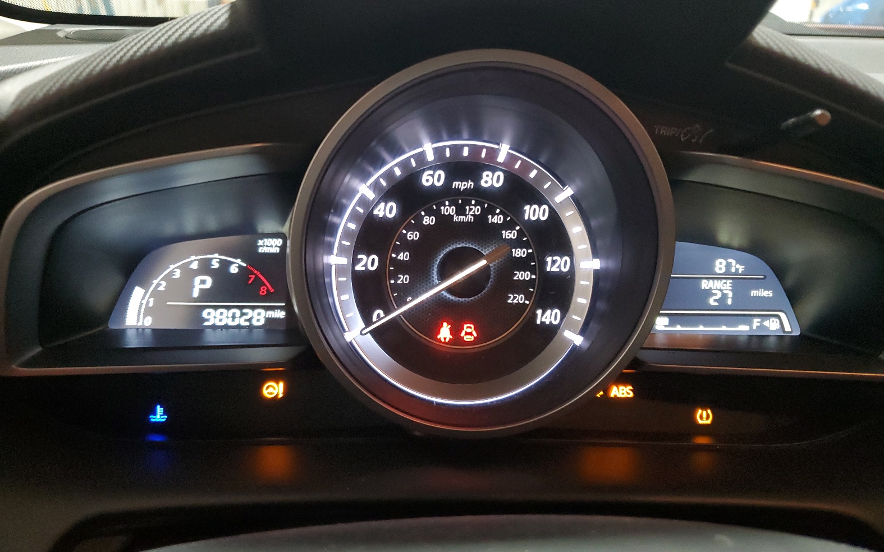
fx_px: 674
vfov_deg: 44.5
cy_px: 264
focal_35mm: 28
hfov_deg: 66.5
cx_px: 436
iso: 322
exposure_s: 1/20
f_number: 1.5
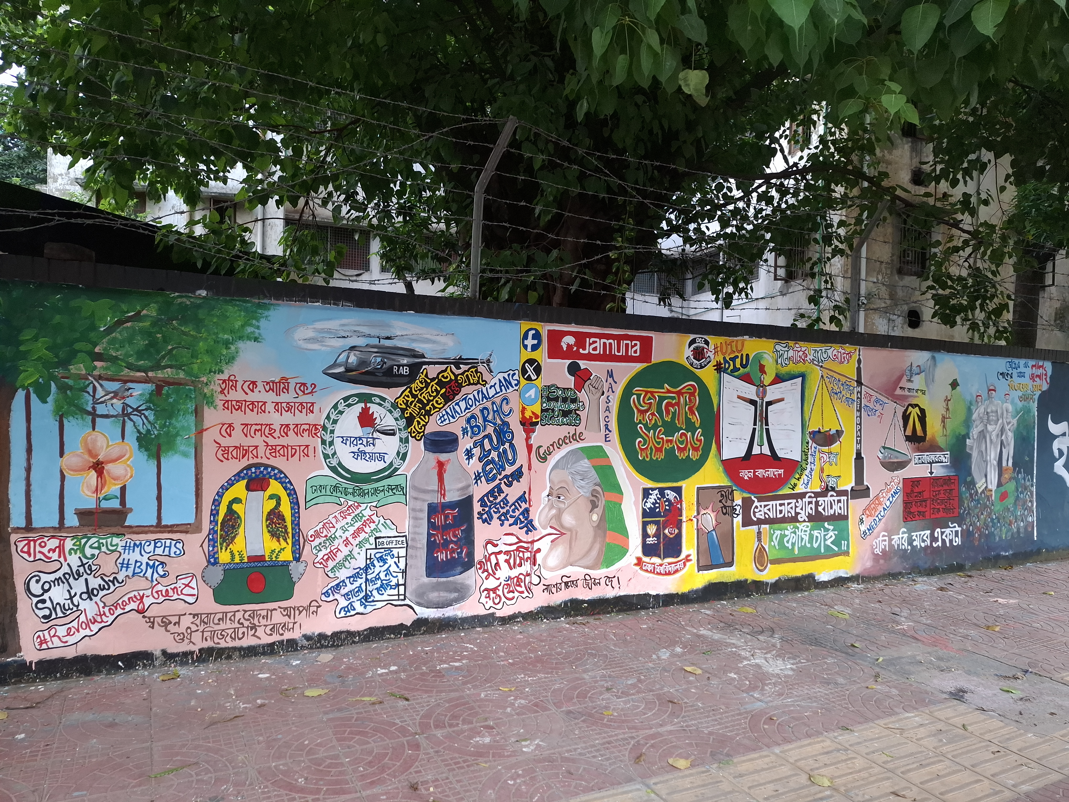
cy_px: 401
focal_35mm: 23
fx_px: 710
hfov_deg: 73.9
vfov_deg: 58.9
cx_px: 534
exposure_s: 1/100
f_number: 1.8
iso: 200
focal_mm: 5.54
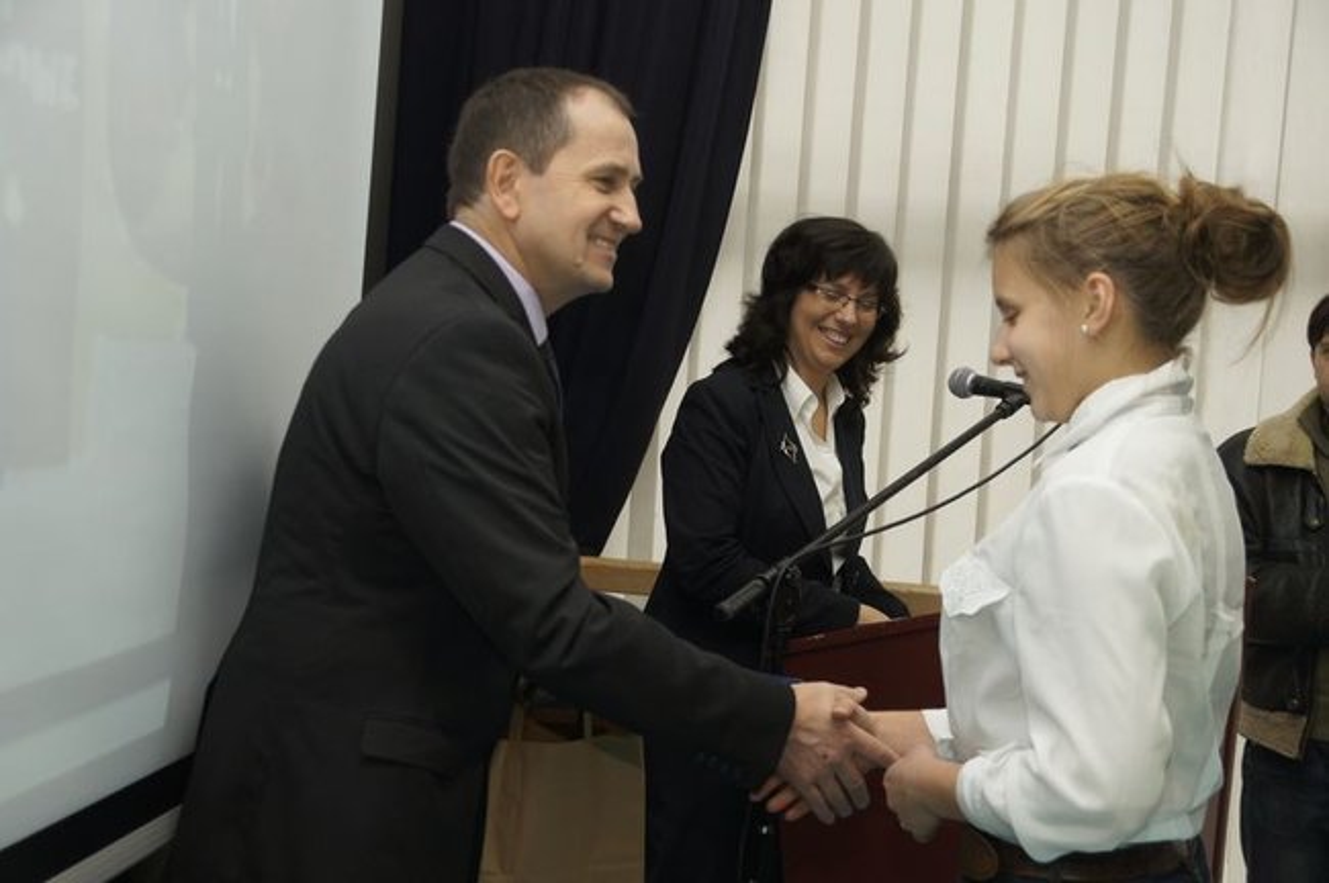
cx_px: 664
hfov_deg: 37.9
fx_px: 1936
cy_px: 442
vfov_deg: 25.7
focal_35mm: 52
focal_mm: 35
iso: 200
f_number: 5
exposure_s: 1/60
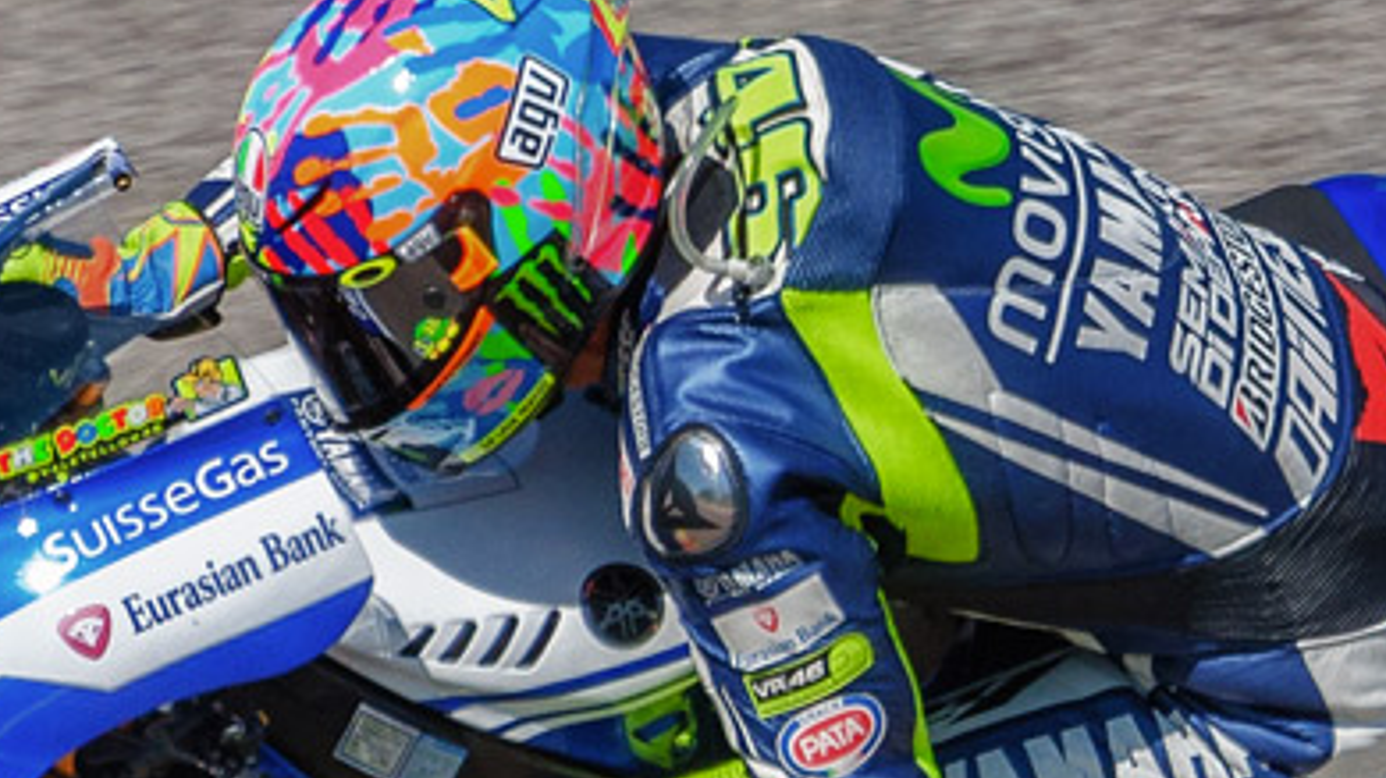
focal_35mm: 1305
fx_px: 47941
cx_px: 800
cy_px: 847
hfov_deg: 1.7
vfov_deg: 0.9
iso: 200
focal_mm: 270
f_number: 5.6
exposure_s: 1/1600
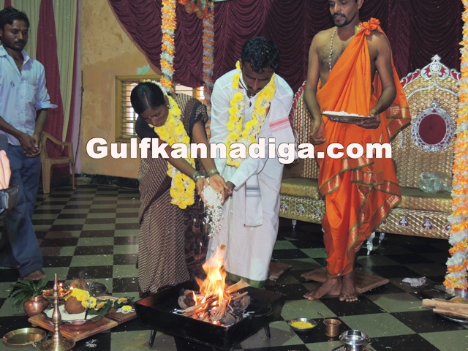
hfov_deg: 46.8
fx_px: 541
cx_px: 234
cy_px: 176
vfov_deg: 36.0
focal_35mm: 40
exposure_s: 1/30
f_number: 3.3
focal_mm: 7.1
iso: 200
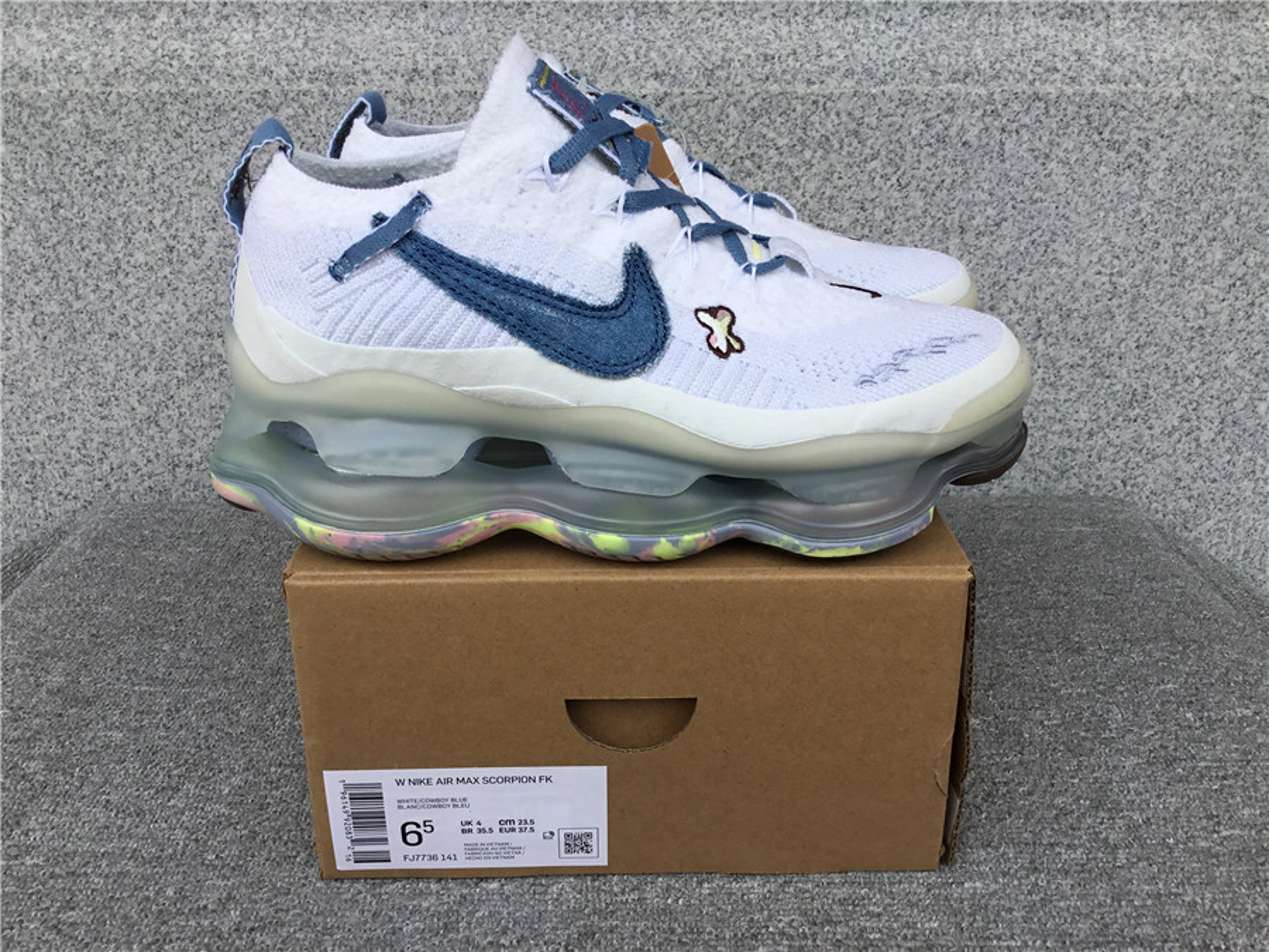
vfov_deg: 45.4
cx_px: 634
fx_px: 1136
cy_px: 476
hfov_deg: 58.4
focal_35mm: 31
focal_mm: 3.3
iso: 25
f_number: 2.4
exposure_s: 1/431
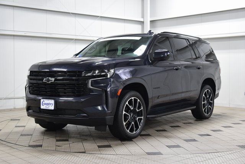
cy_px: 82
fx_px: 368
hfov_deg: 36.9
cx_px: 122
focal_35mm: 54
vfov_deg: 25.1
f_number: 5
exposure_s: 1/60
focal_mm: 36
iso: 1600
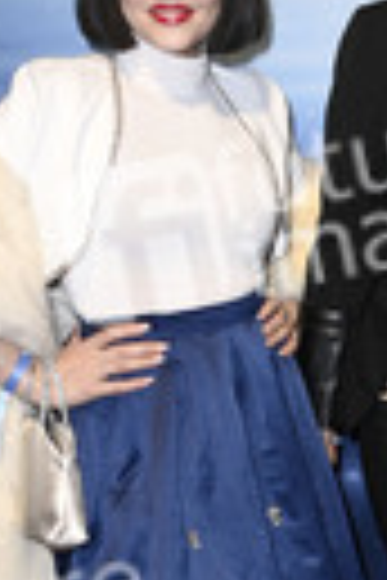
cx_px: 418
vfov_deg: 23.1
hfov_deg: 15.3
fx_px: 1403
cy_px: 445
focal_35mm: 87
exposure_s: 1/200
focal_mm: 28
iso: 1000
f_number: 6.3
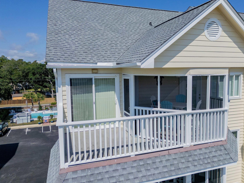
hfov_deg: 65.1
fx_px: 190
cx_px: 137
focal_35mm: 27
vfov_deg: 51.3
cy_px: 95
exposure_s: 1/5000
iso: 200
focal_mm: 6.72
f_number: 1.7
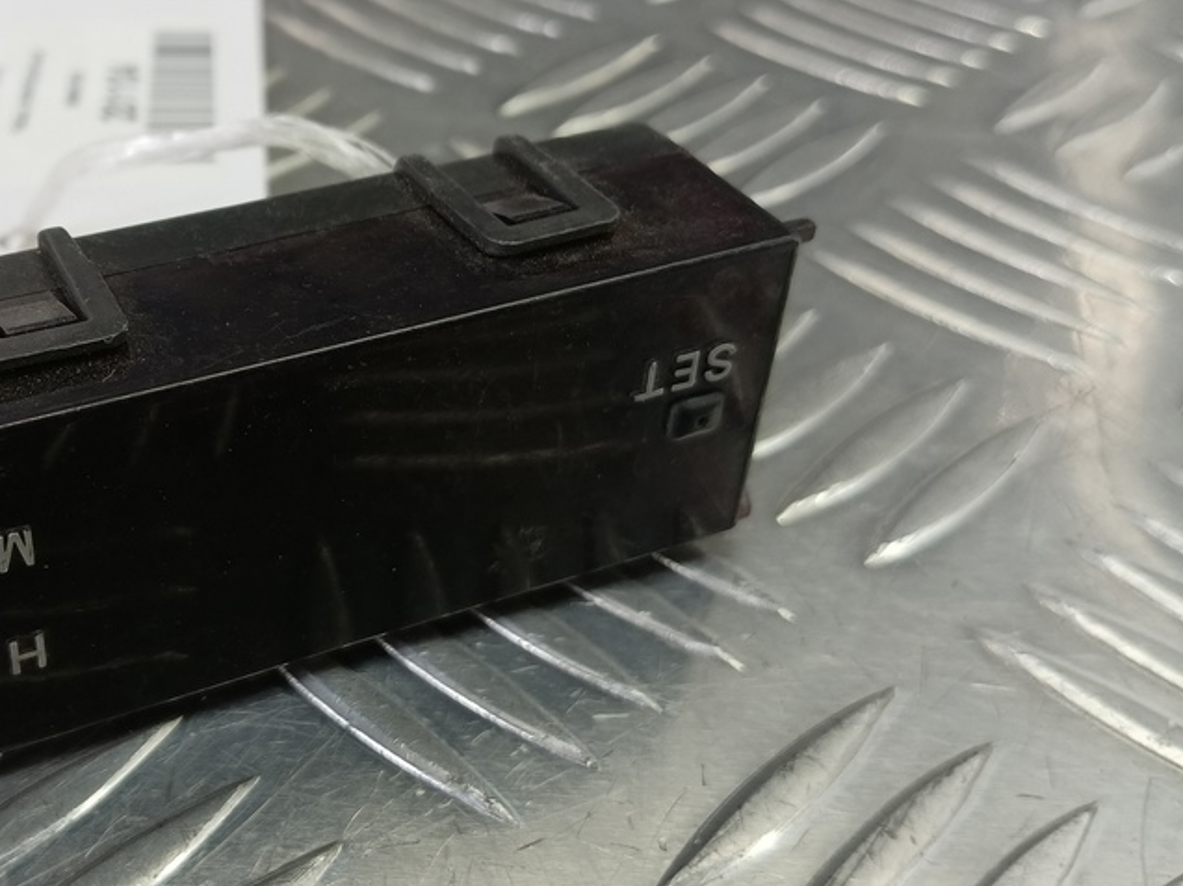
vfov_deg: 38.6
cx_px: 253
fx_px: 1264
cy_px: 392
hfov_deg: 47.7
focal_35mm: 37
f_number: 1.6
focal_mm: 4.11
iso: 140
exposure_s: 1/50
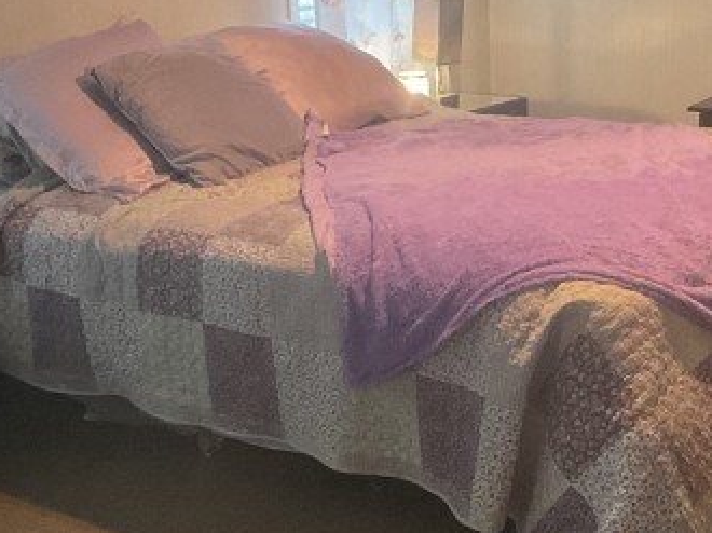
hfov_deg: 21.7
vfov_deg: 16.3
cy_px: 367
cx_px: 473
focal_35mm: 90
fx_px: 1850
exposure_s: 1/30
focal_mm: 3
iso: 400
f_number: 1.8
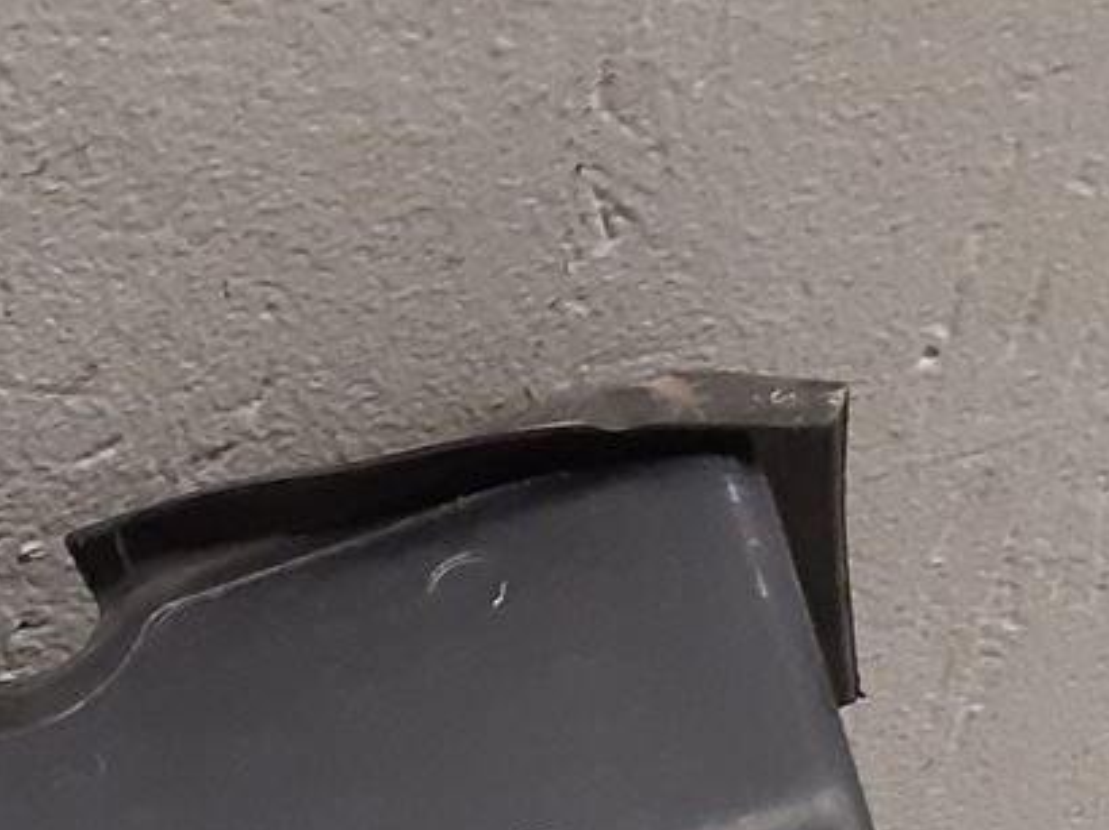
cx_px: -920
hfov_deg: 13.5
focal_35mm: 130
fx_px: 4162
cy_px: 1576
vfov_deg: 10.6
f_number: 1.7
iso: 200
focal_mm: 3.93
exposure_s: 1/50
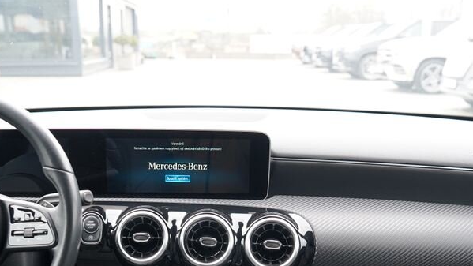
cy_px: 255
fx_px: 539
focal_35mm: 43
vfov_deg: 26.5
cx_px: 204
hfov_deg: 47.2
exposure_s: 1/60
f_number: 4
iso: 250
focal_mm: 24
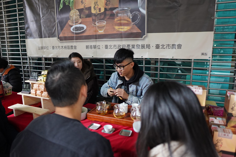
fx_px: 157
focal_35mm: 24
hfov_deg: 73.7
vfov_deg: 53.1
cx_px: 118
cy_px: 78
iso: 1600
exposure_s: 1/3200
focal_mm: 16
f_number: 1.4
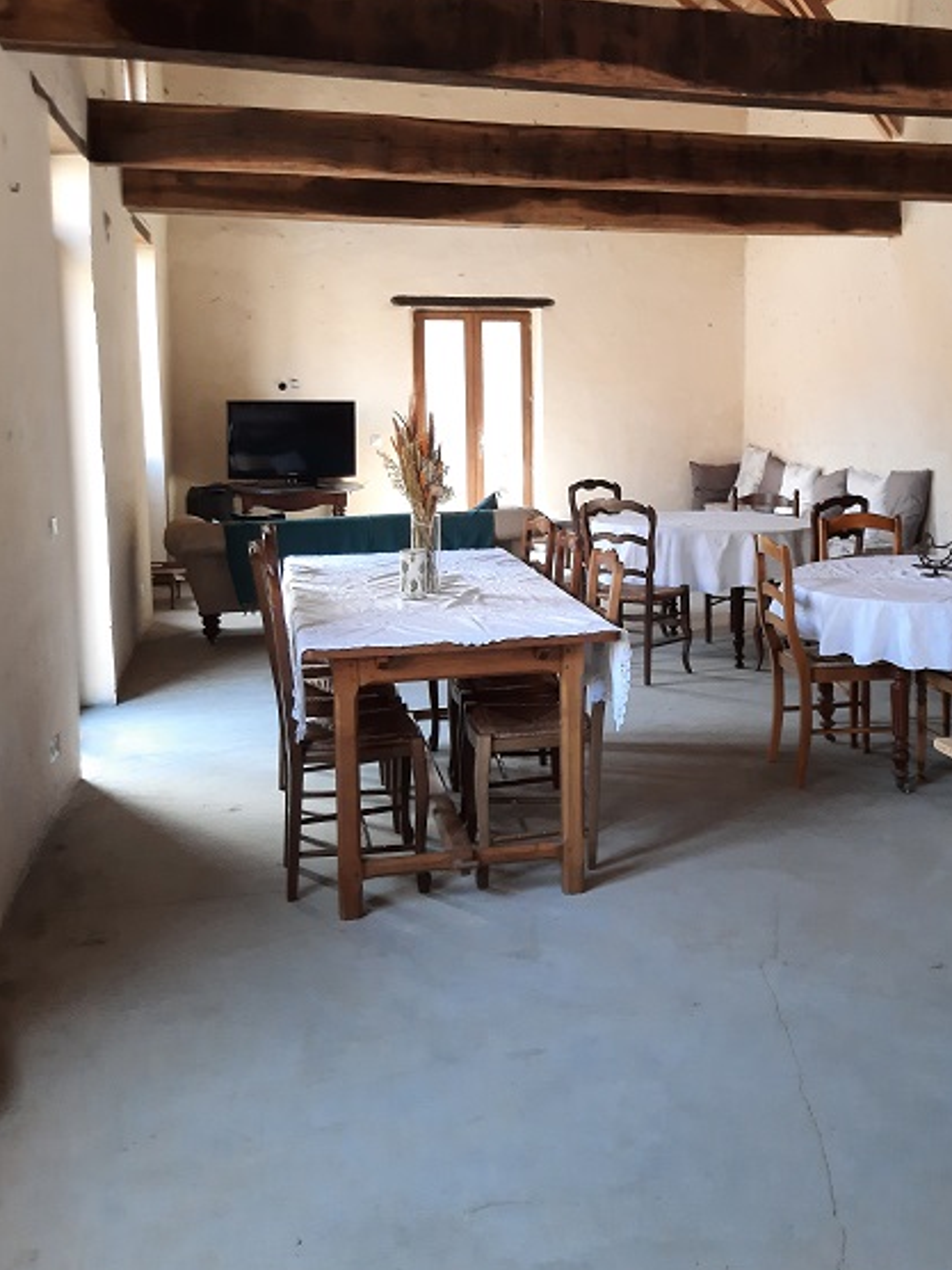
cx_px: 662
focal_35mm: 36
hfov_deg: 39.0
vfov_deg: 50.7
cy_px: 455
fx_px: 1320
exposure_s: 1/50
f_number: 2
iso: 200
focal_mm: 4.6
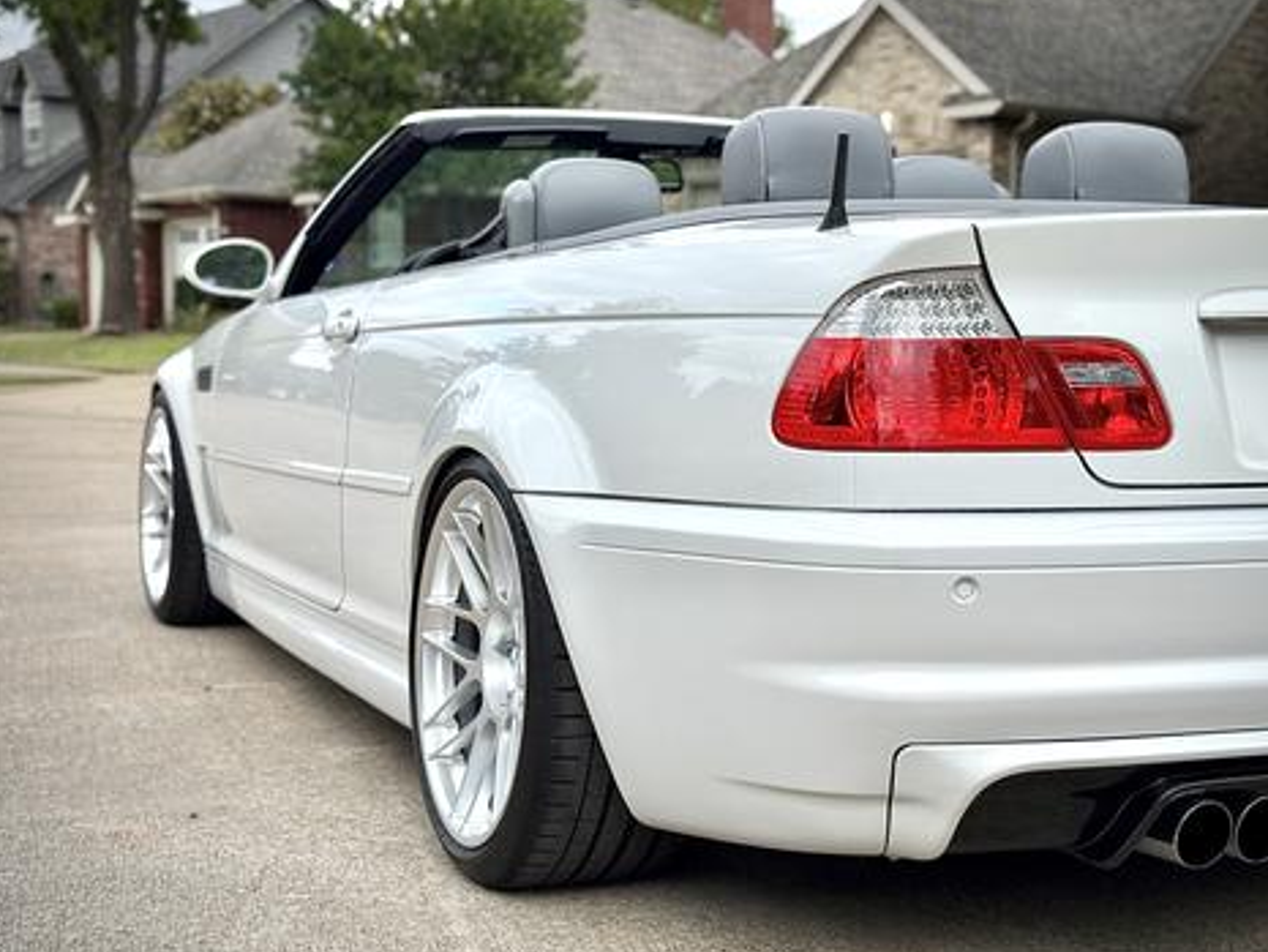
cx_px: 671
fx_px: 1905
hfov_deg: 36.8
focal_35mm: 52
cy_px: 499
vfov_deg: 28.0
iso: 64
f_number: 1.78
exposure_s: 1/1490
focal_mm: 6.76
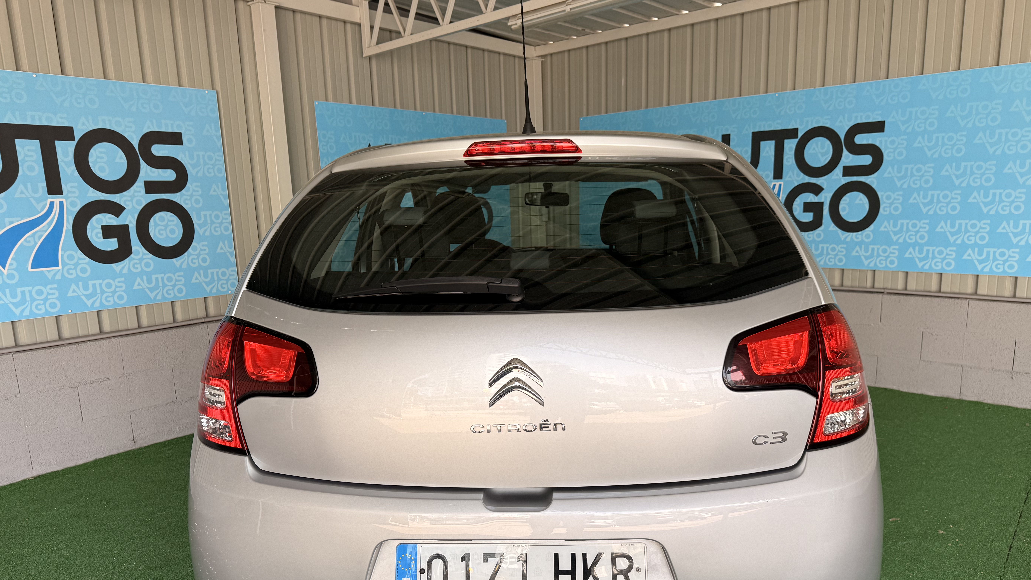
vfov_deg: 42.6
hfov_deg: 69.9
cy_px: 356
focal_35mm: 27
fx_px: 738
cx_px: 525
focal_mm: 6.76
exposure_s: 1/368
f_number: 1.78
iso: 80
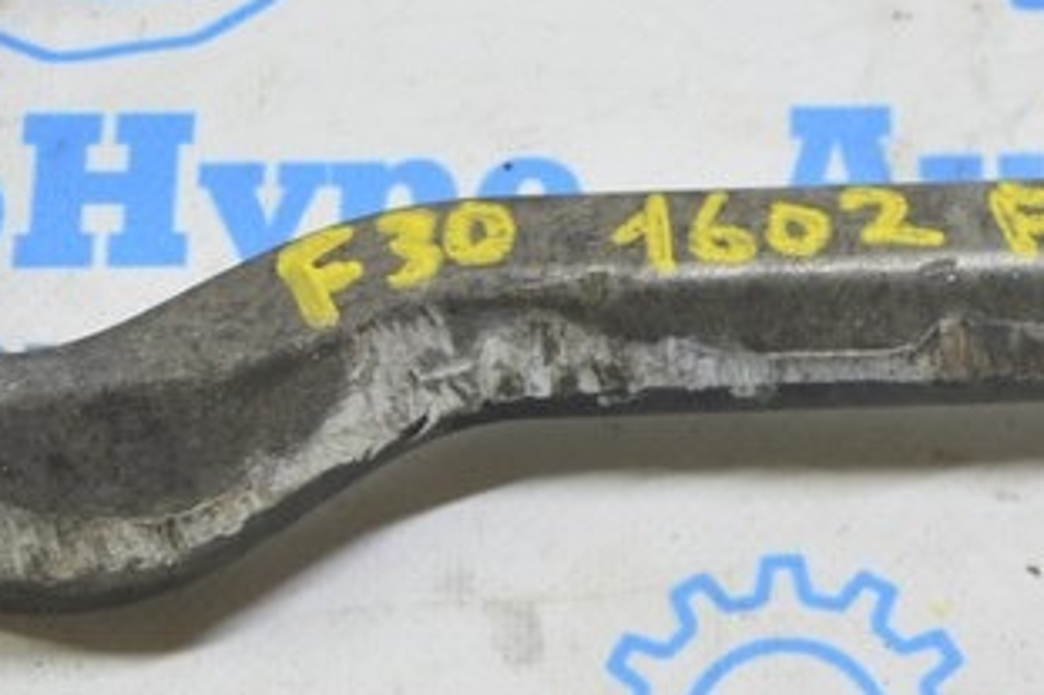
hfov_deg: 16.4
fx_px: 3584
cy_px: 267
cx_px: 863
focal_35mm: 124
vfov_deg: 11.1
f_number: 5.6
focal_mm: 25
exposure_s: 1/20
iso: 400
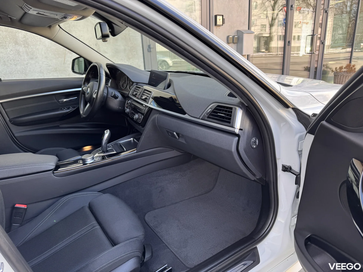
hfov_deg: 71.6
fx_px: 252
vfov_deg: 56.8
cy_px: 136
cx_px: 182
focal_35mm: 24
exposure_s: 1/121
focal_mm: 6.76
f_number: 1.78
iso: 80
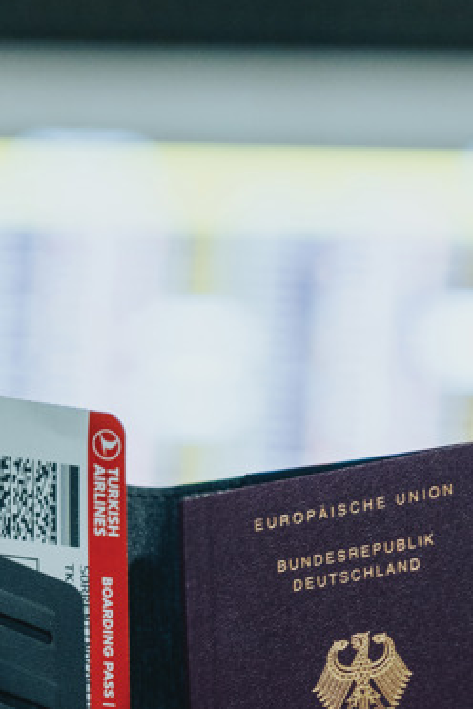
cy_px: 692
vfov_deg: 10.9
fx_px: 3685
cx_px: 133
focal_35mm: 187
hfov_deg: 7.3
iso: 1000
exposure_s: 1/125
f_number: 2.8
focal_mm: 68
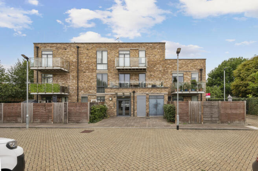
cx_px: 129
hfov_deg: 104.3
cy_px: 86
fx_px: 100
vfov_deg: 81.1
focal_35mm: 14
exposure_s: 1/250
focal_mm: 14
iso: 200
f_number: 8
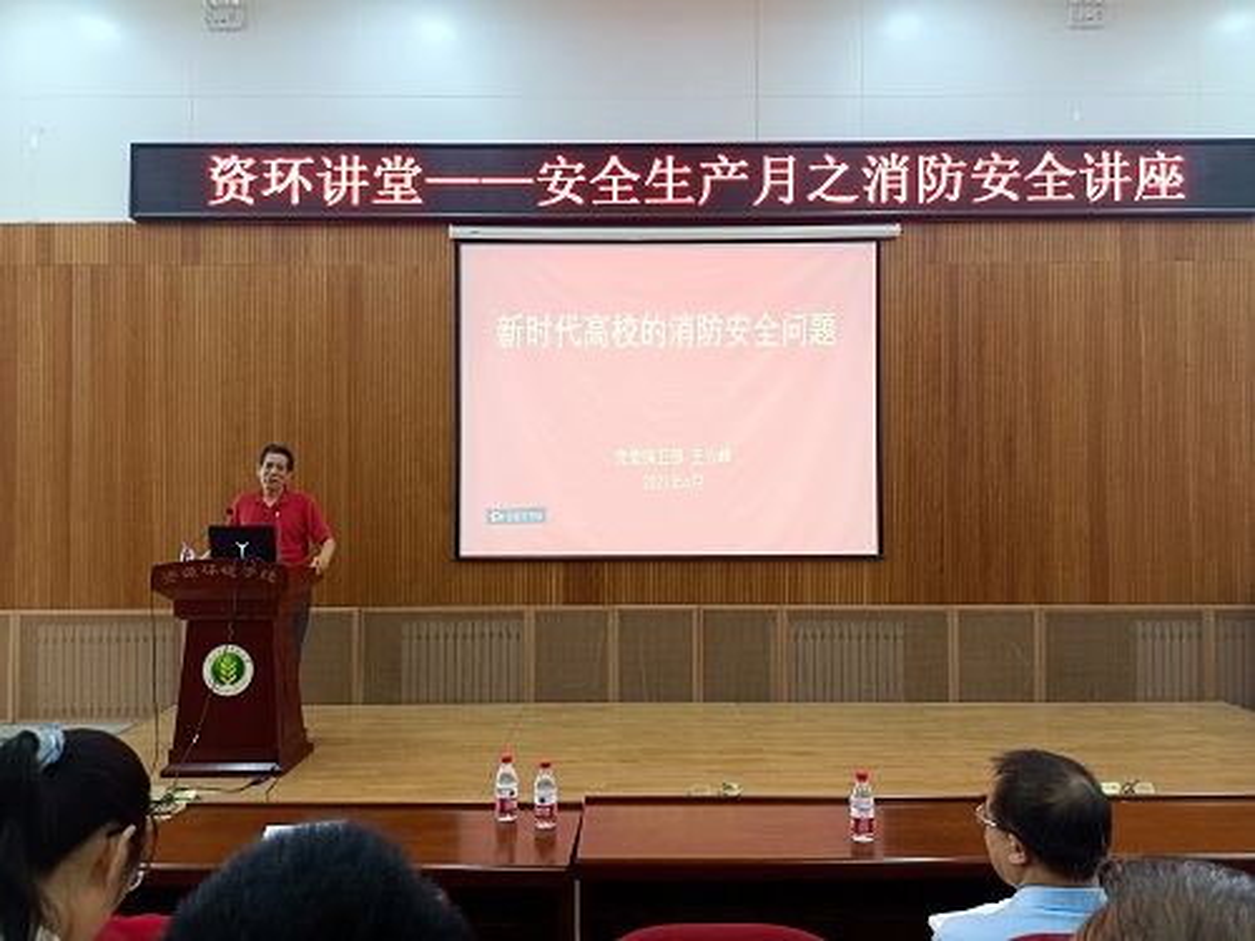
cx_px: 628
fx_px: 906
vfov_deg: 54.9
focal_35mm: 25
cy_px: 470
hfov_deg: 69.4
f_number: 1.79
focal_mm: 4.71
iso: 658
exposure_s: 1/33.3
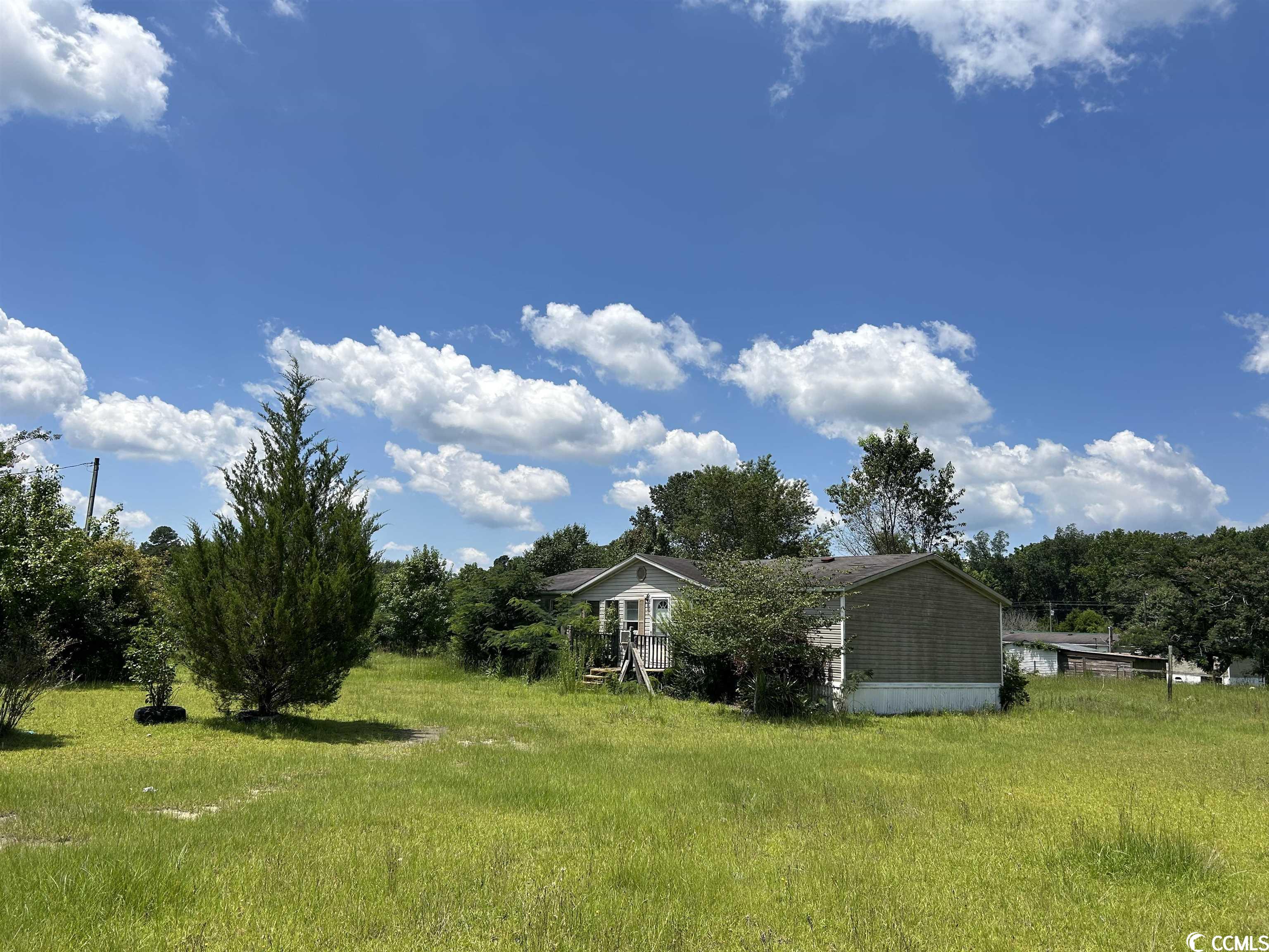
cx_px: 634
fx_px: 953
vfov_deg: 53.1
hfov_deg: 67.3
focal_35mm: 26
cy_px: 476
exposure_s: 1/6211
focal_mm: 5.7
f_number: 1.5
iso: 50
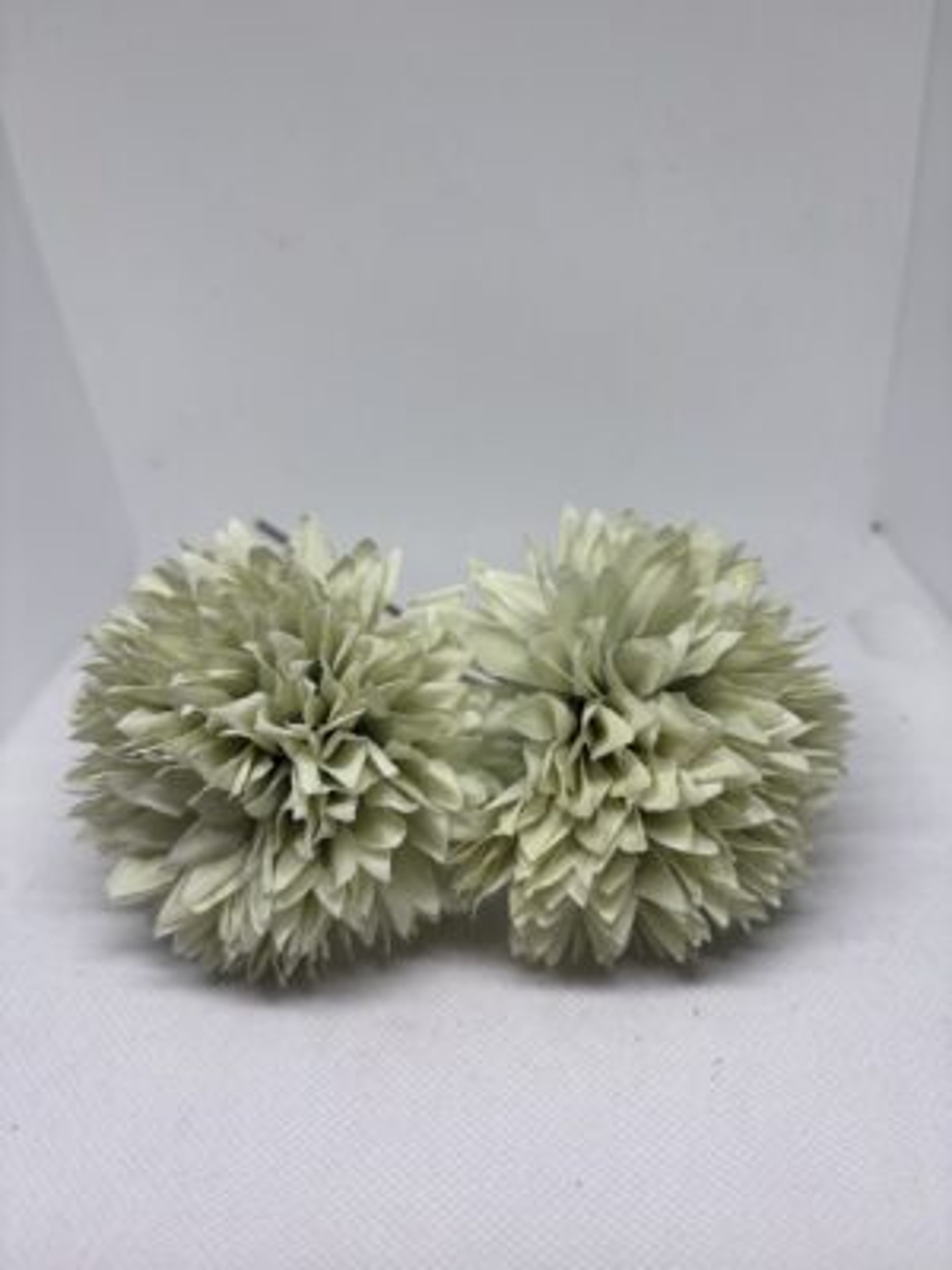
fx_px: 953
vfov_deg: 67.3
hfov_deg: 53.1
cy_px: 635
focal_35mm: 26
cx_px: 476
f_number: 1.6
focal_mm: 5.96
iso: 40
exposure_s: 1/298
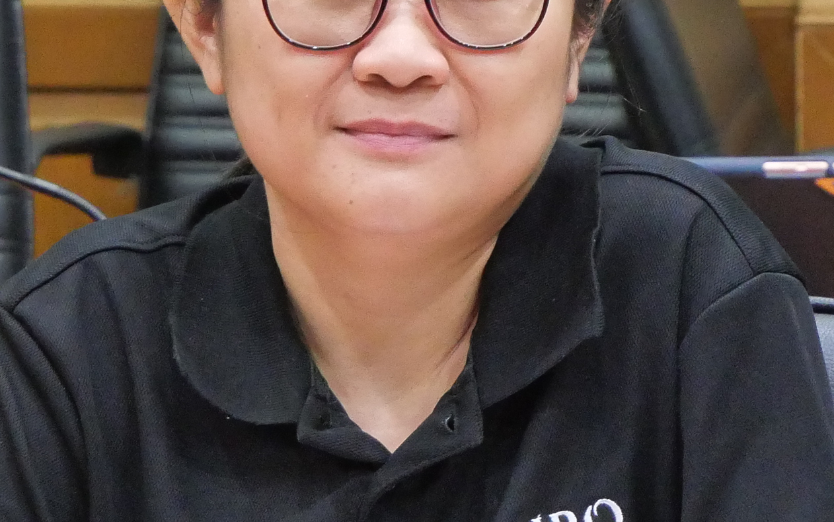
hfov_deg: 6.8
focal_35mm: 309
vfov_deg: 4.3
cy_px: 294
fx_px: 7024
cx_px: 373
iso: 3200
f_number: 5.6
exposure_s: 1/40
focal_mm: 50
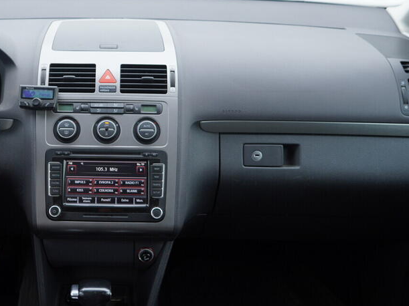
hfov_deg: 32.6
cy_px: 99
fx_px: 685
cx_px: 100
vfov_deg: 25.1
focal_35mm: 58
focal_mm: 24
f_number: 2.8
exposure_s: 1/40
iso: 125
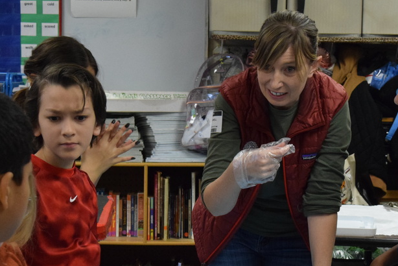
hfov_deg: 15.8
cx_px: 228
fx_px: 1438
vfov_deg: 10.5
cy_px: 204
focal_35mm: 130
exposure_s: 1/80
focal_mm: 52
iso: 3200
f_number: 8
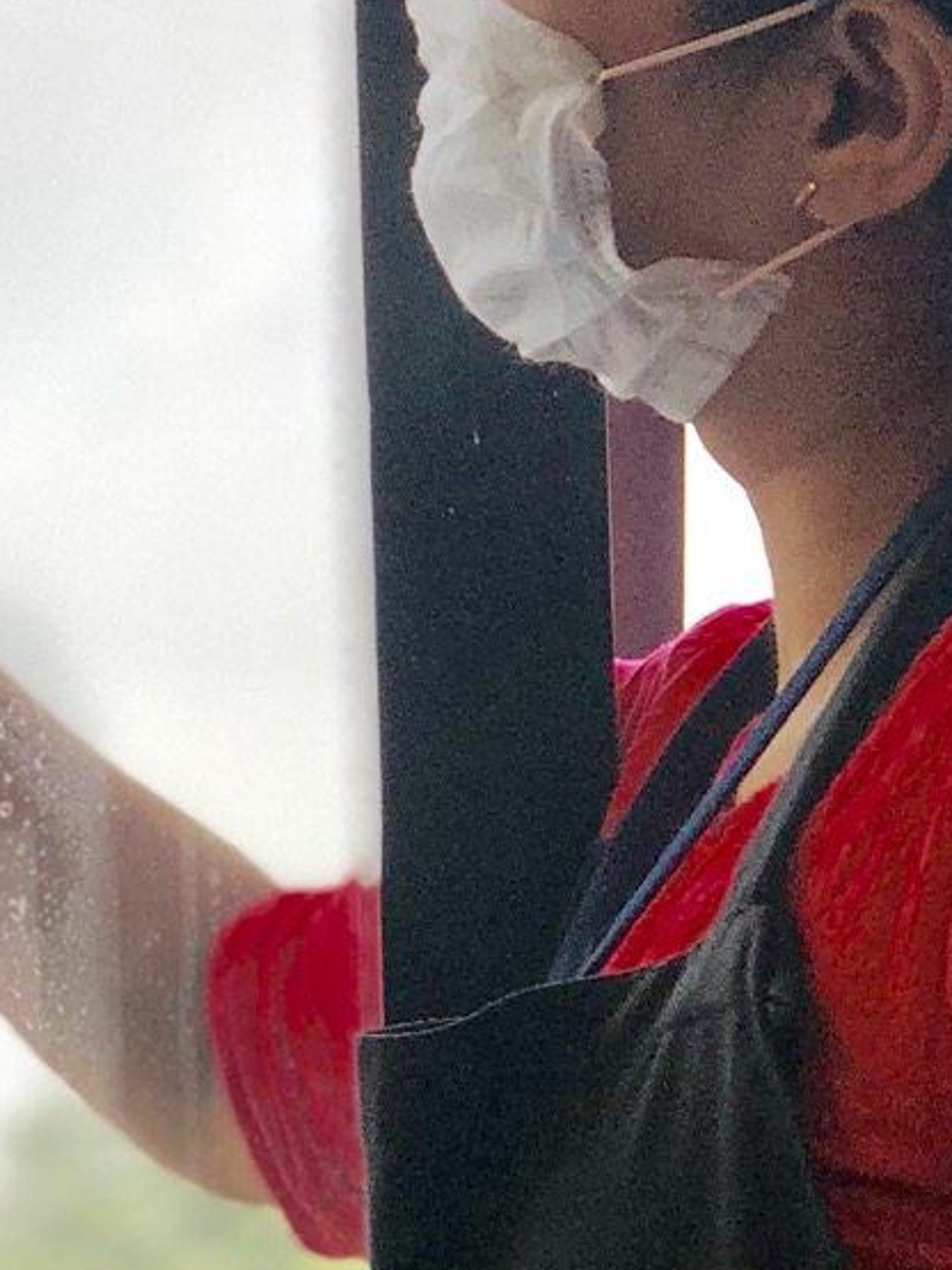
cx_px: -135
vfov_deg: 10.2
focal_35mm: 192
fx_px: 7043
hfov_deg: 7.7
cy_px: 1378
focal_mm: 6
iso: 20
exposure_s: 1/100
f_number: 2.4
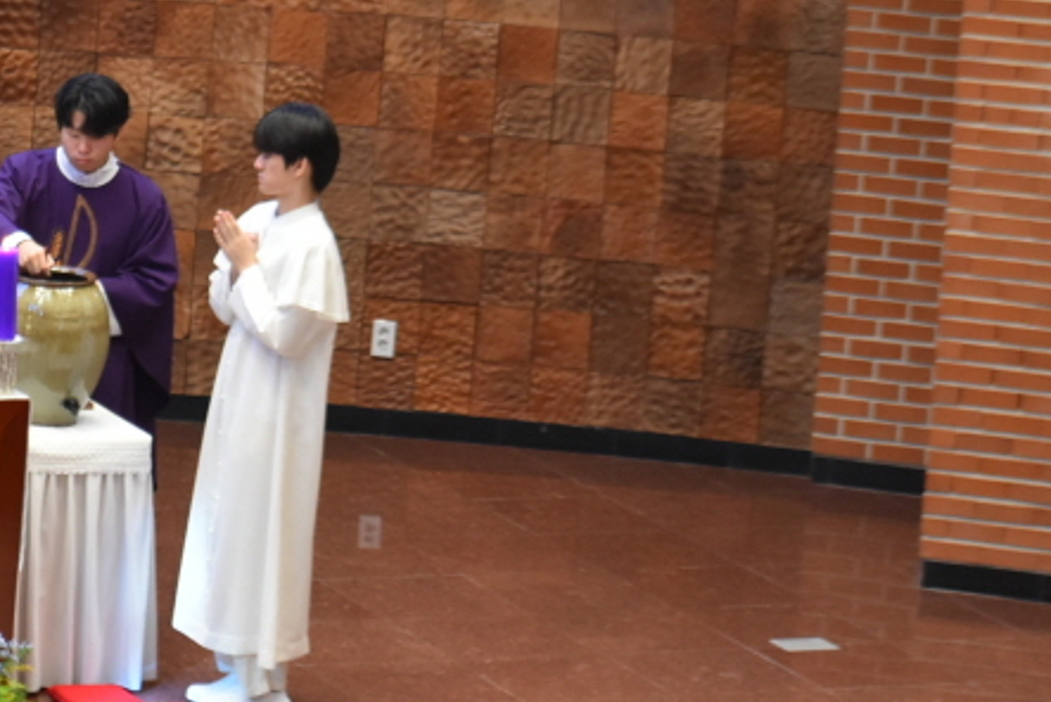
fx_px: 6923
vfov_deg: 5.8
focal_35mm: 237
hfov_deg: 8.6
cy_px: 202
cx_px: -109
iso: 1100
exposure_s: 1/60
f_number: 4.5
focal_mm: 70
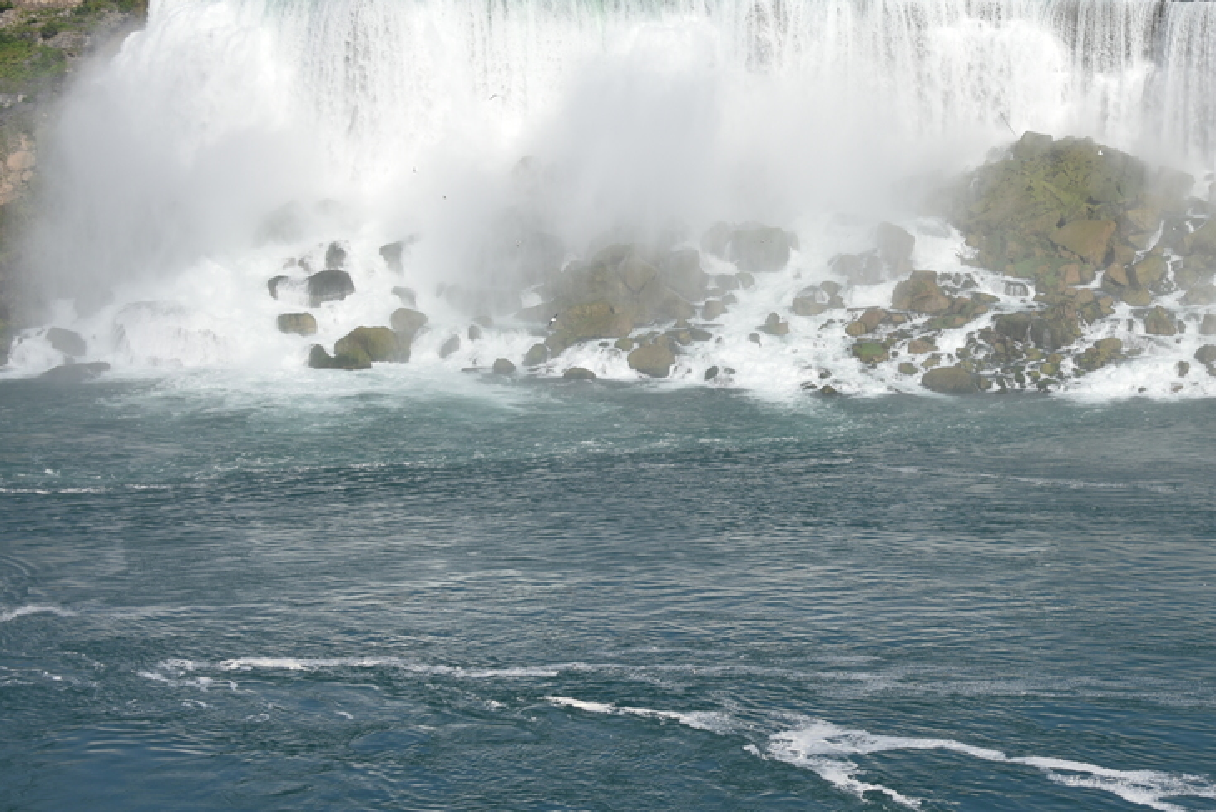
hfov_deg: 23.8
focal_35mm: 84
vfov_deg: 16.2
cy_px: 286
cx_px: 996
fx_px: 2838
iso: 100
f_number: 9
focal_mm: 48
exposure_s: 1/320
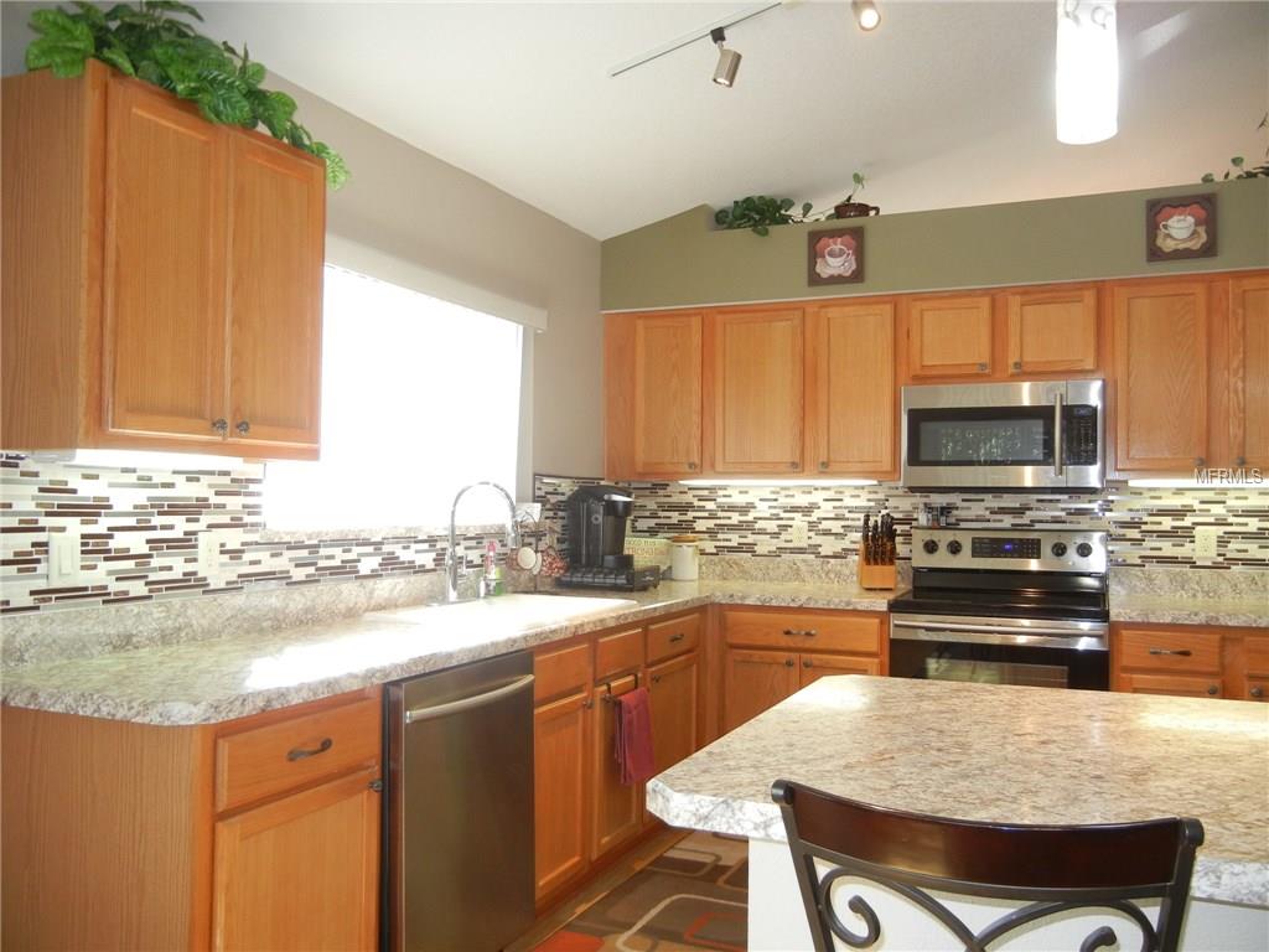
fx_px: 1100
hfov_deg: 60.0
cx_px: 634
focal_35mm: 30
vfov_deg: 46.8
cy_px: 476
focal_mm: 5.4
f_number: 3.5
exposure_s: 1/30
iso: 200
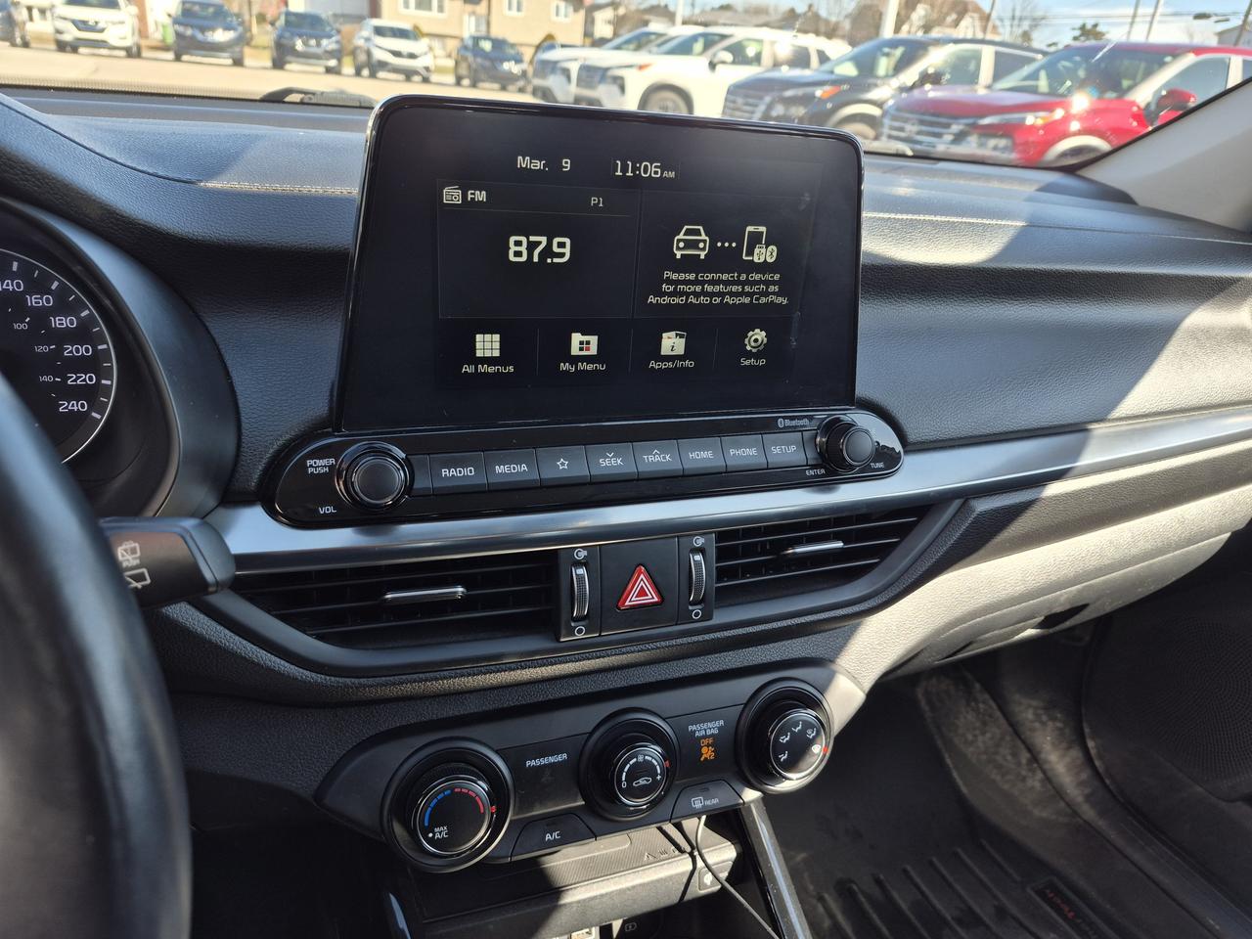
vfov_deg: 58.9
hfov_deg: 73.9
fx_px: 832
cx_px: 626
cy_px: 470
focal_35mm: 23
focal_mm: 5.4
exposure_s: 1/196
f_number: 1.8
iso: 25
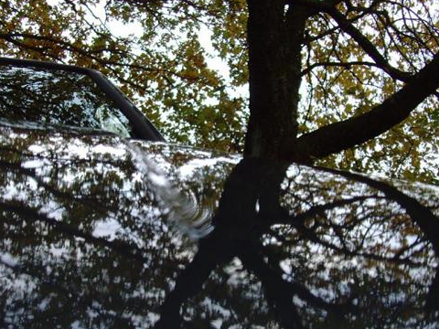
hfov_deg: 36.7
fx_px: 659
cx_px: 179
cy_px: 196
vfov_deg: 28.0
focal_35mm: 52
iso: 200
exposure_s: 1/45
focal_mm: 6.6
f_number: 3.5
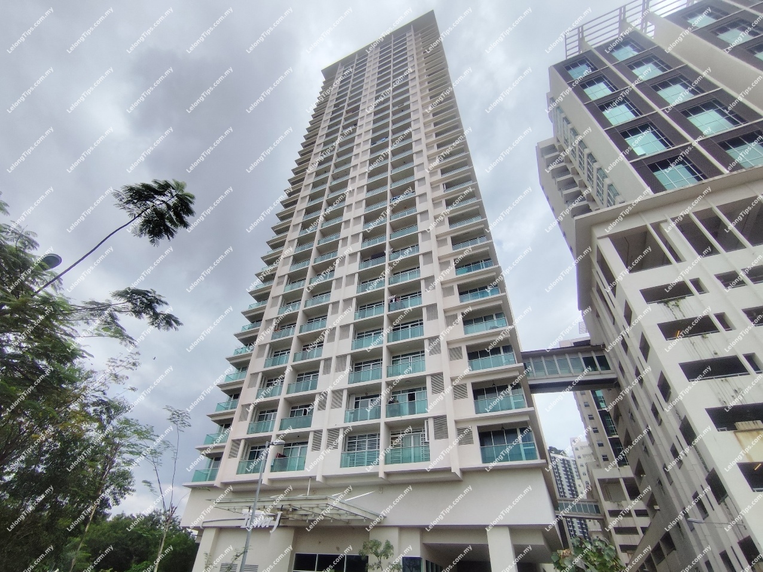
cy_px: 286
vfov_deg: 78.1
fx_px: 353
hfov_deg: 94.5
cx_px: 382
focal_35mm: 16
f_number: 2.2
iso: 50
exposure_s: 1/2847
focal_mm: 1.65
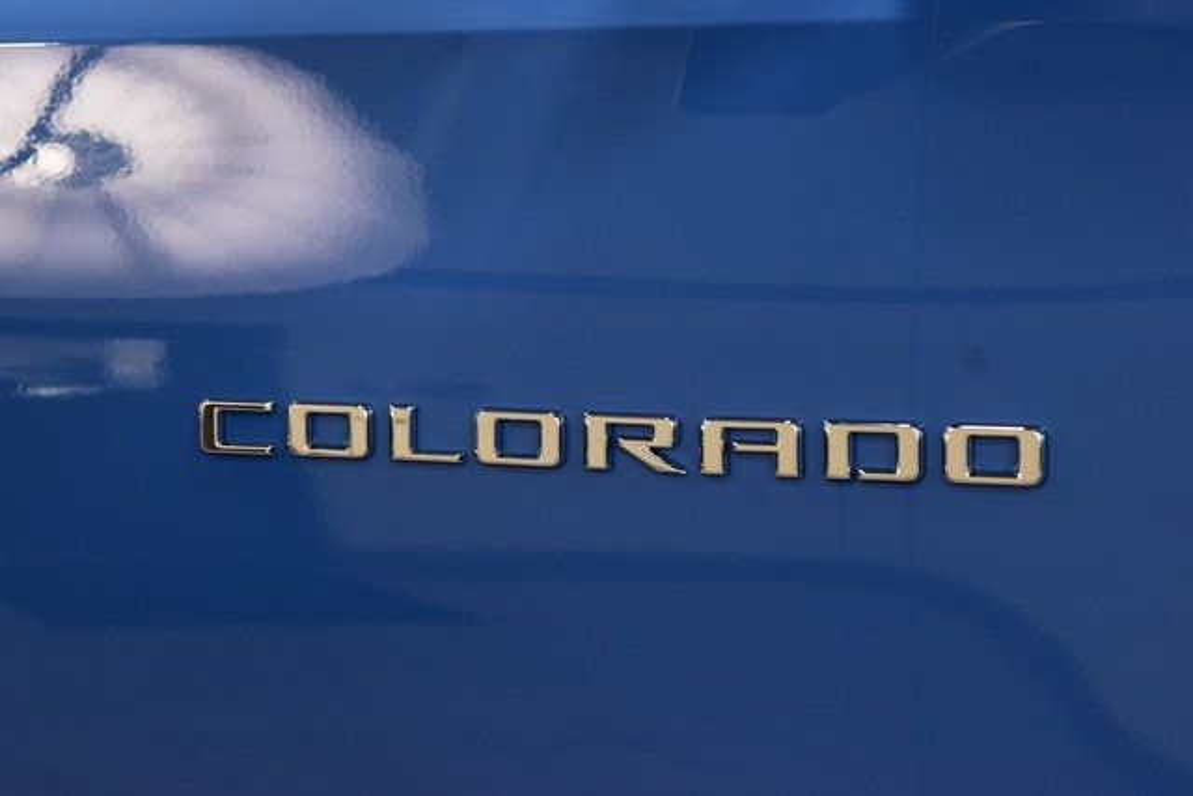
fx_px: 3480
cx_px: 596
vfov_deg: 13.0
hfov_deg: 19.5
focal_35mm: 105
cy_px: 398
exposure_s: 1/30
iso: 1400
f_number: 7.1
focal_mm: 70
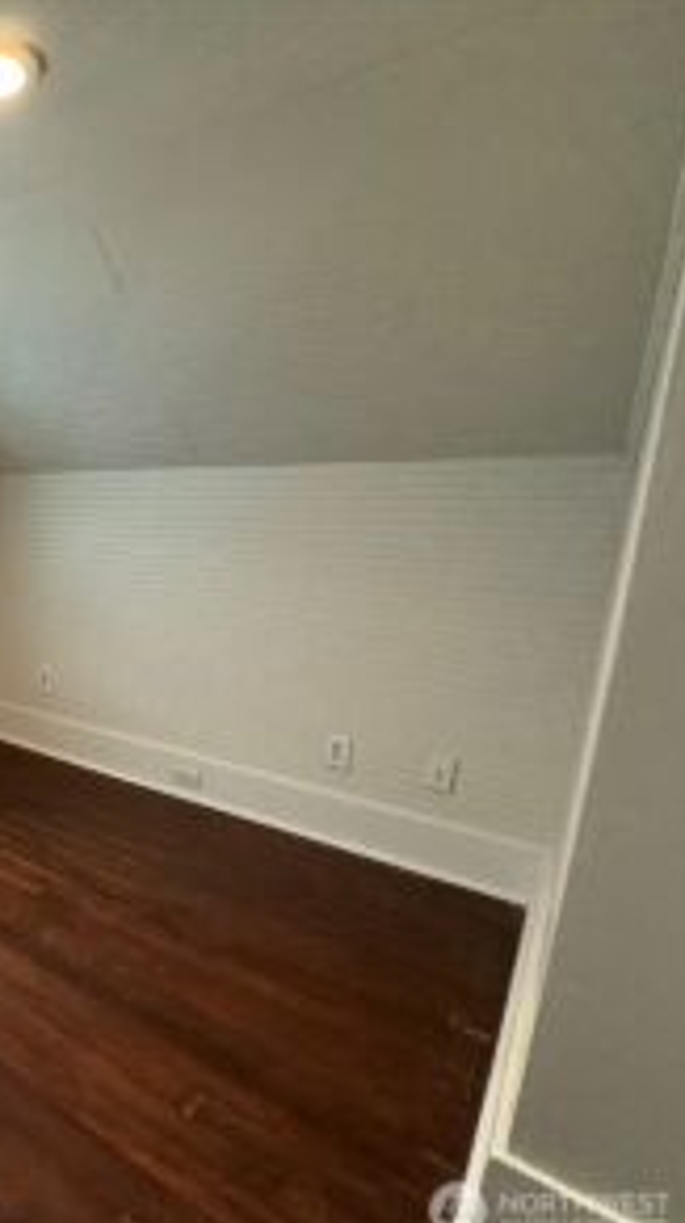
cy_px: 622
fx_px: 680
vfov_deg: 83.9
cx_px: -139
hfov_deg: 38.9
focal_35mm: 21
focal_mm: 2.22
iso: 250
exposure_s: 1/60
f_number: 2.2
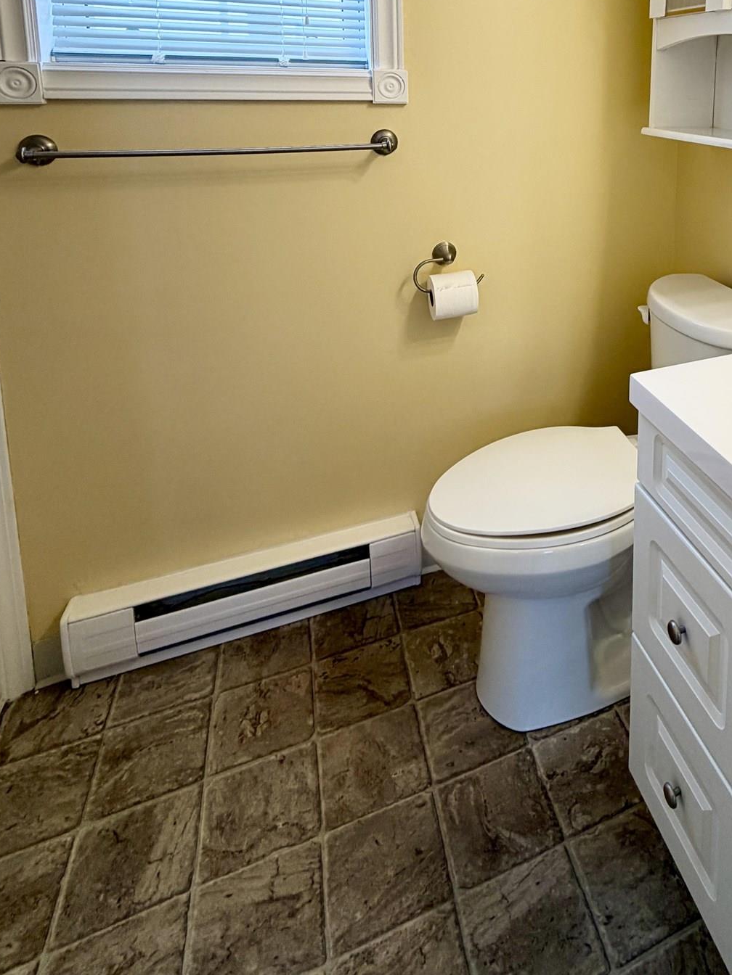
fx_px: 677
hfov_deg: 52.4
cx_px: 605
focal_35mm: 24
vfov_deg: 64.8
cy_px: 187
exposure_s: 1/120
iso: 80
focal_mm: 2.22
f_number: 2.2
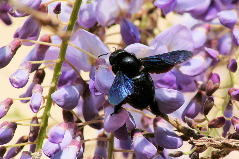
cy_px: 80
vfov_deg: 5.0
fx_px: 1842
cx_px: 120
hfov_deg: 7.4
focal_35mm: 278
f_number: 9
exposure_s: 1/400
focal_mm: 185
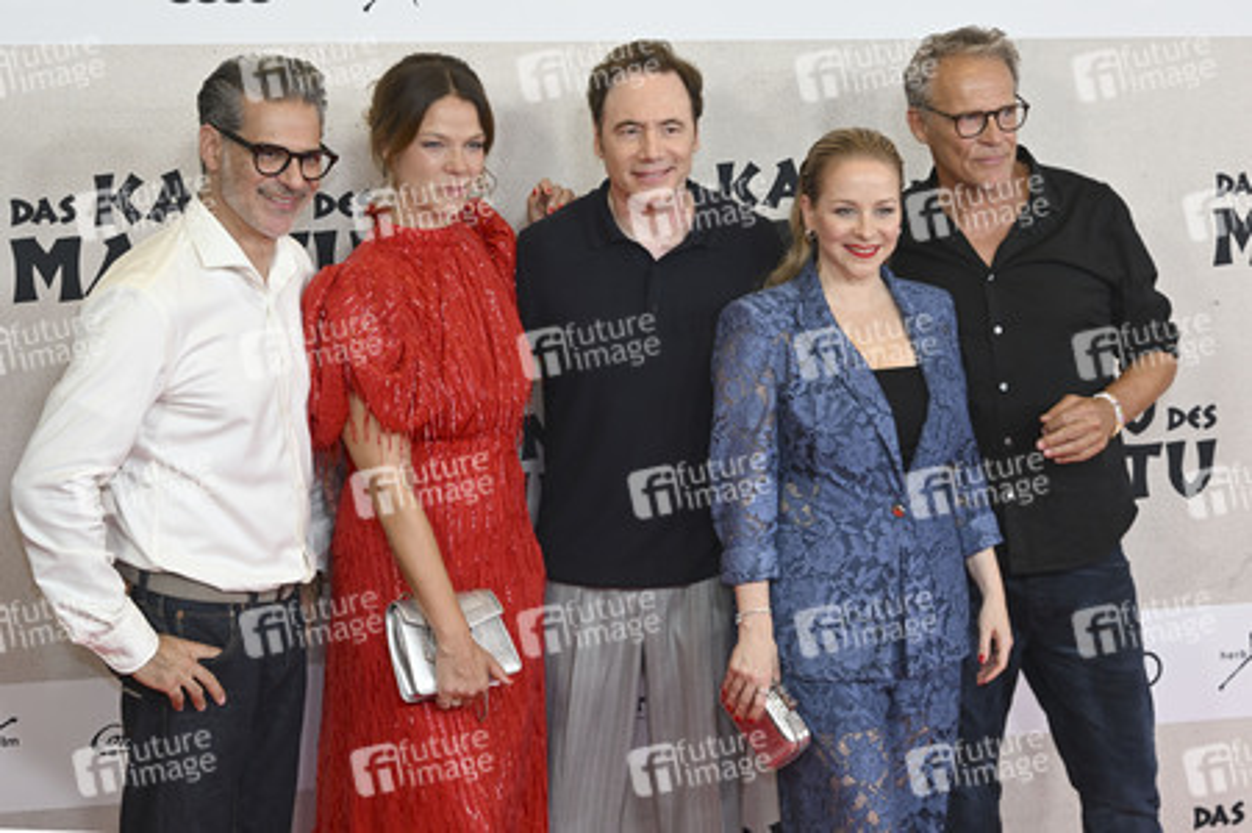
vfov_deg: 20.0
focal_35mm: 68
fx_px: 2363
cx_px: 626
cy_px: 416
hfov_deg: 29.7
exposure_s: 1/160
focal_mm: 68
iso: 800
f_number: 5.6
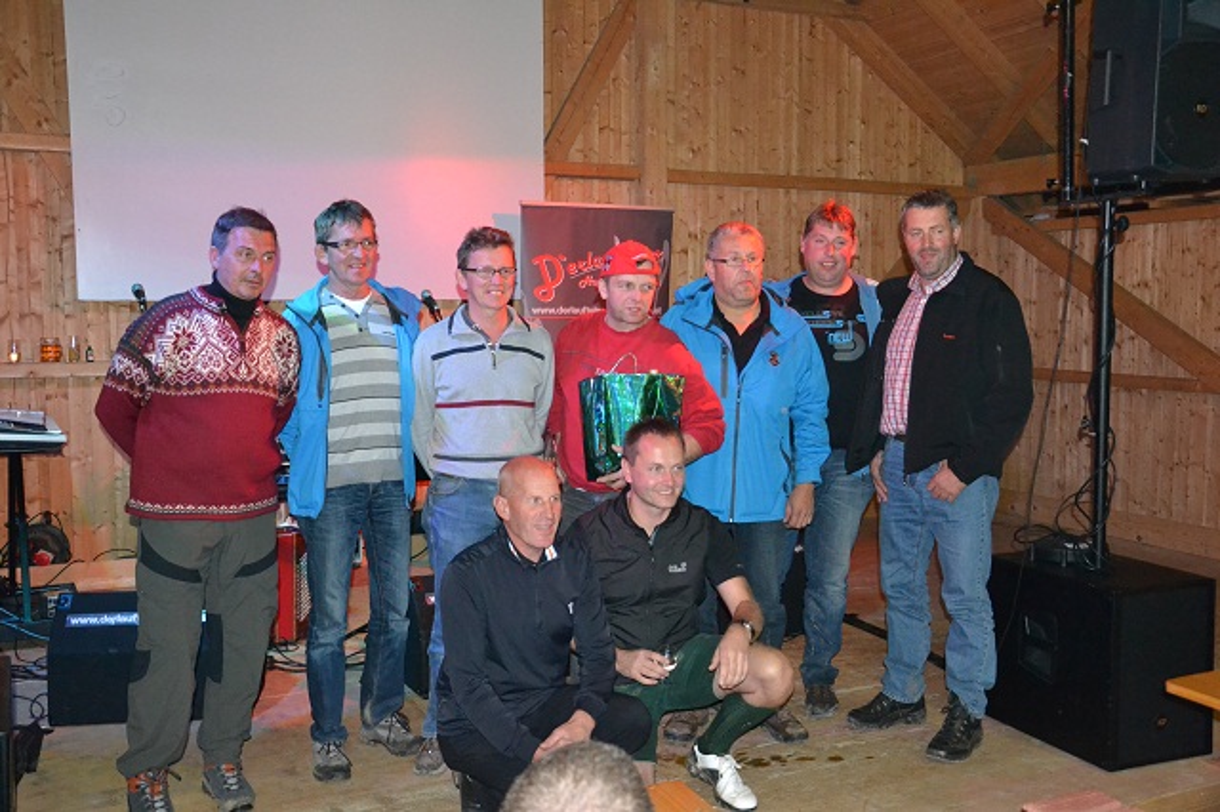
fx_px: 1118
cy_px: 406
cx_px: 610
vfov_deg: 39.9
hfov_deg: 57.2
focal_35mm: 33
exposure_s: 1/60
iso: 3200
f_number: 3.8
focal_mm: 22
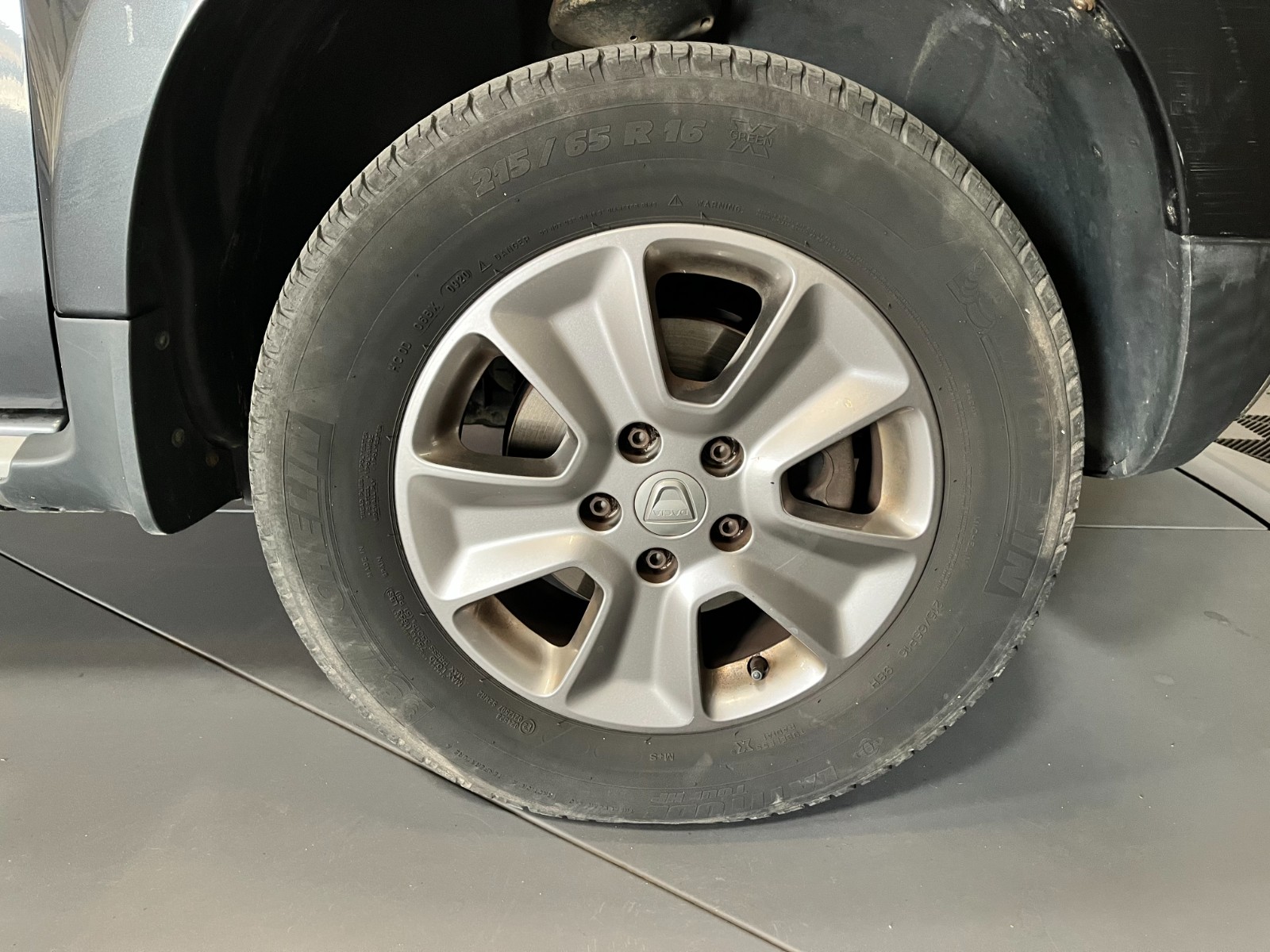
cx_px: 635
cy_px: 476
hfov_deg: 67.3
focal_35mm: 26
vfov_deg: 53.1
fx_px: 954
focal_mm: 5.1
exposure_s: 1/50
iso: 250
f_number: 1.6
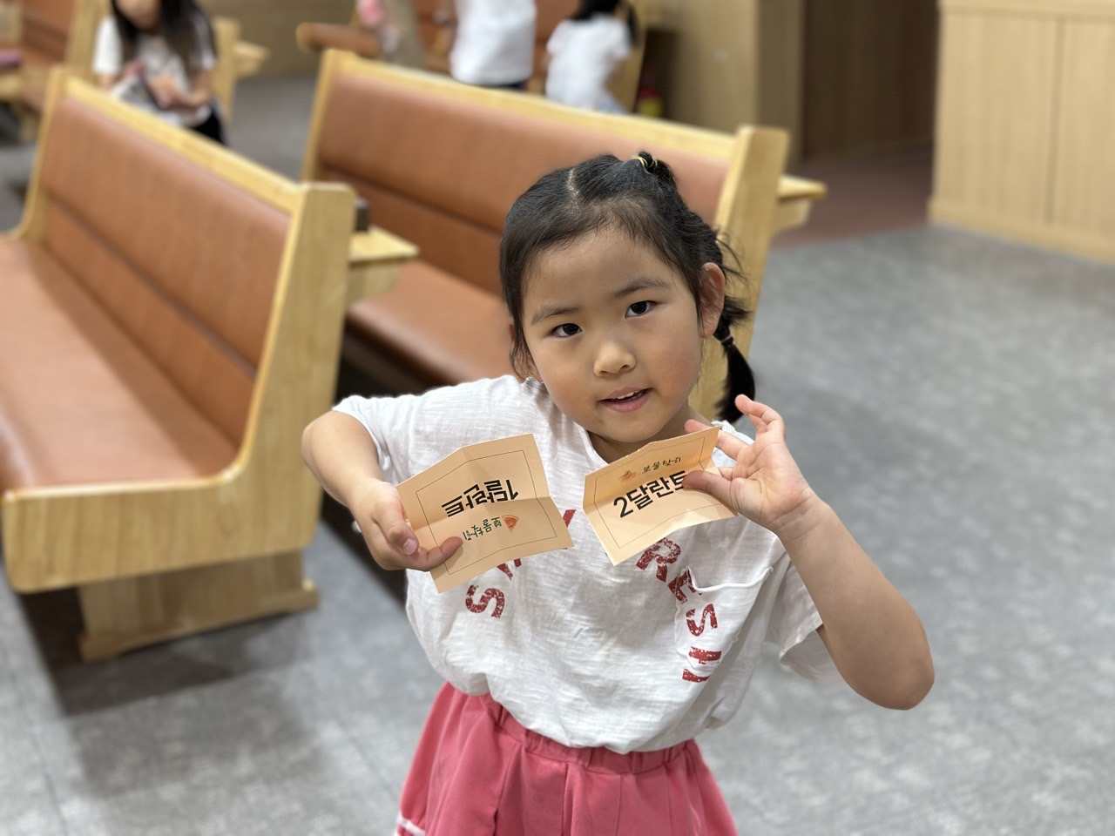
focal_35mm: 48
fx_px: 1546
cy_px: 418
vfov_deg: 30.3
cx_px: 558
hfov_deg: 39.7
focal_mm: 6.86
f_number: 1.78
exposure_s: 1/60
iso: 160
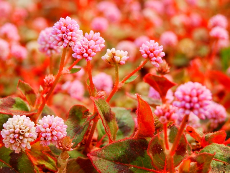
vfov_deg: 11.6
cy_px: 86
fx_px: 850
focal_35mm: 128
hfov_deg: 15.4
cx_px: 115
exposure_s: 1/160
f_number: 5.3
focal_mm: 22.9
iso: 160
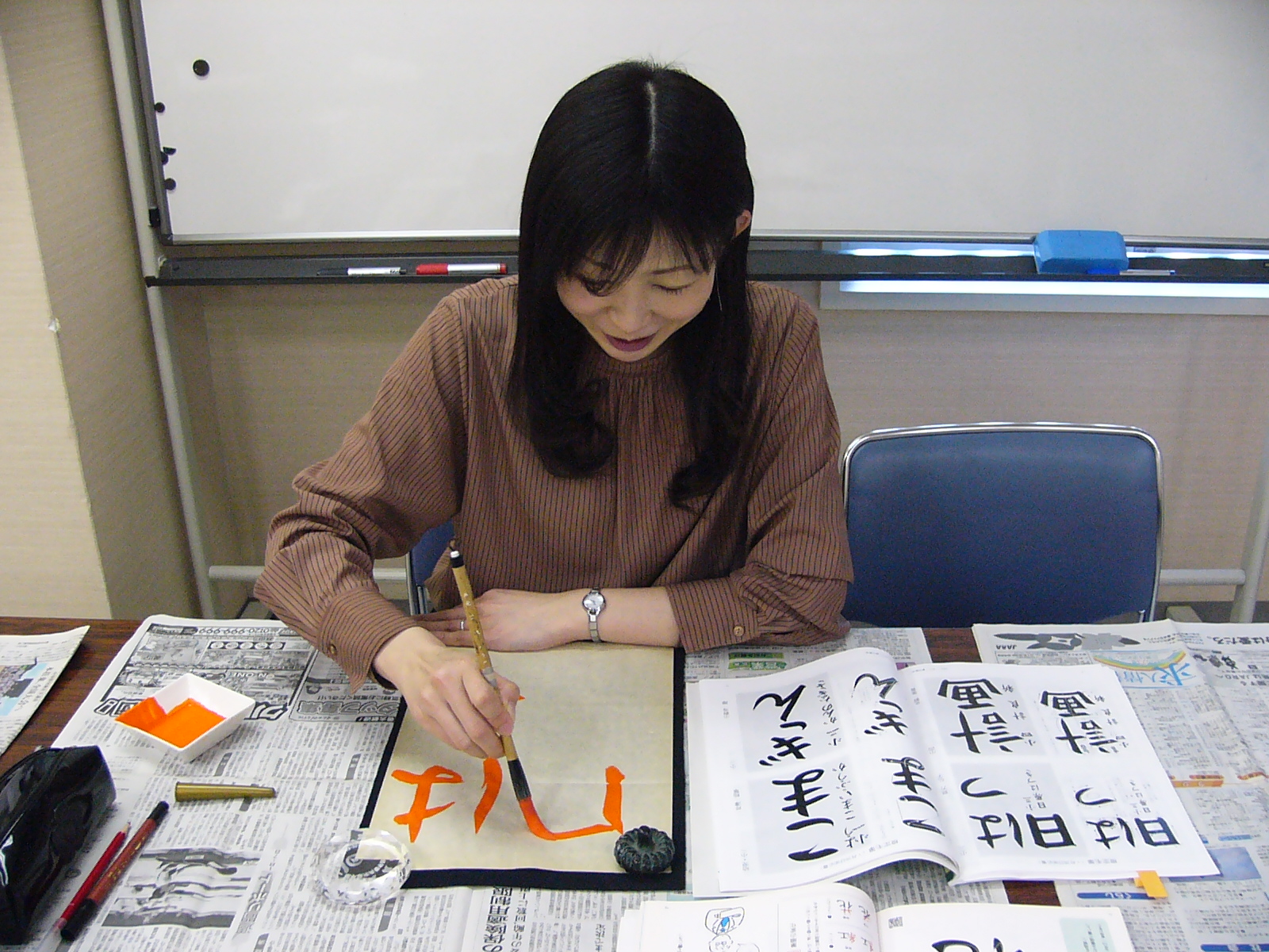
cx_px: 634
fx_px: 1283
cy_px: 476
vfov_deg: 40.7
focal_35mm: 35
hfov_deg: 52.6
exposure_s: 1/40
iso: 200
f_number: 2.8
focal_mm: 4.6
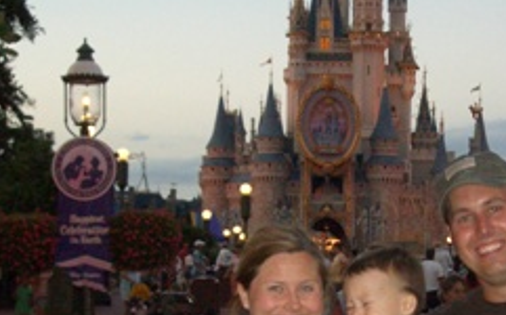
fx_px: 1584
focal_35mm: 115
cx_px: 406
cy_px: 317
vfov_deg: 11.2
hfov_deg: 18.0
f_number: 3.1
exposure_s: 1/60
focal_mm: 8.2
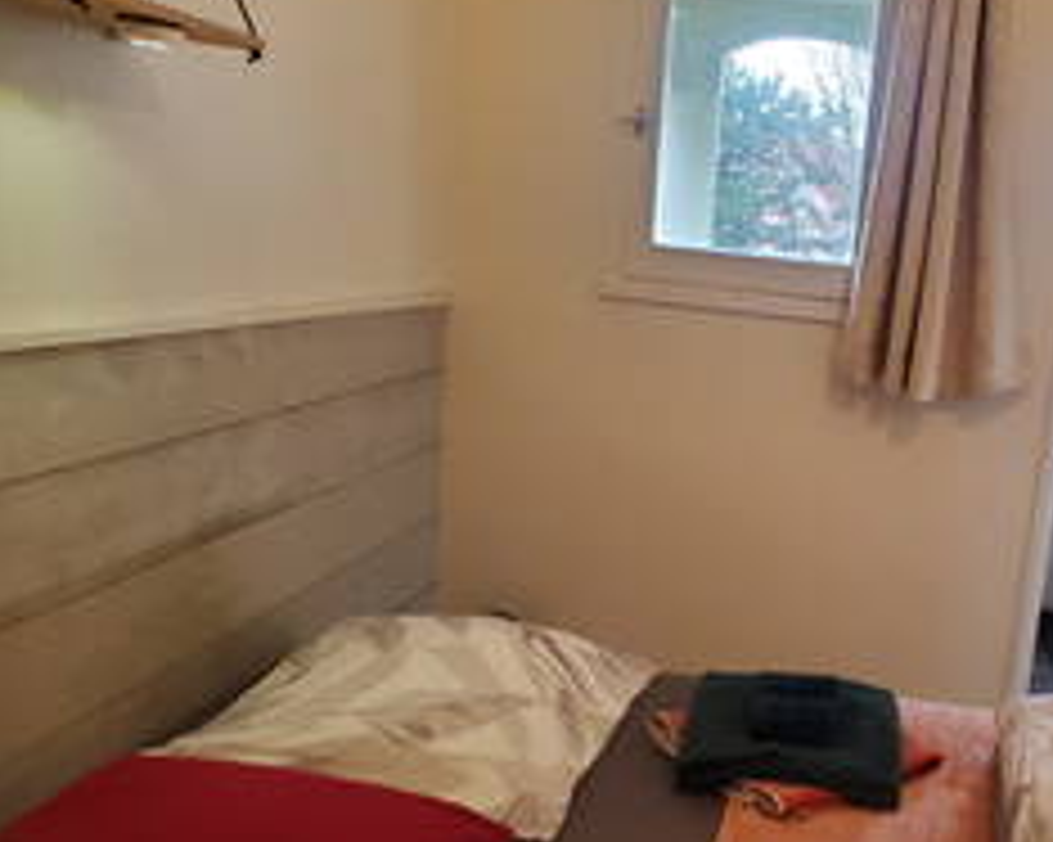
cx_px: 796
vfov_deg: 37.9
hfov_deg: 45.2
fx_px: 1215
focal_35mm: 39
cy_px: 540
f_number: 2.4
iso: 400
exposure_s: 1/50
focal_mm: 4.3
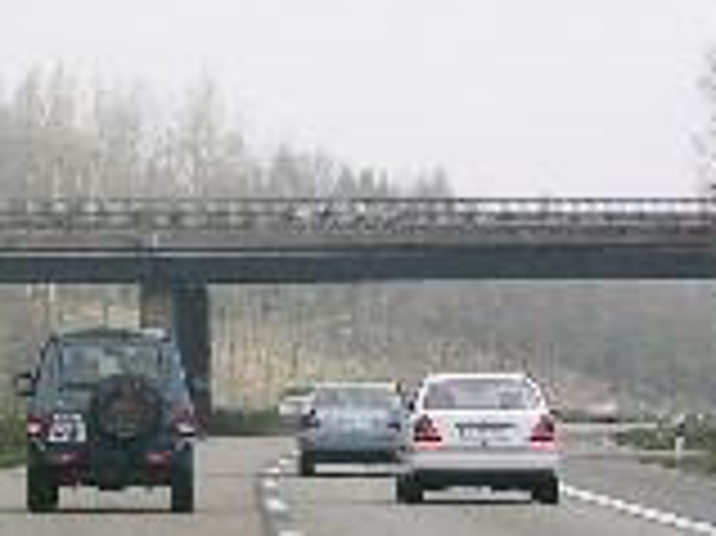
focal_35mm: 344
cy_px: 144
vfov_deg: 4.3
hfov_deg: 5.8
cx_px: 124
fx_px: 7110
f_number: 5
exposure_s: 1/128
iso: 50
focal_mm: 23.7
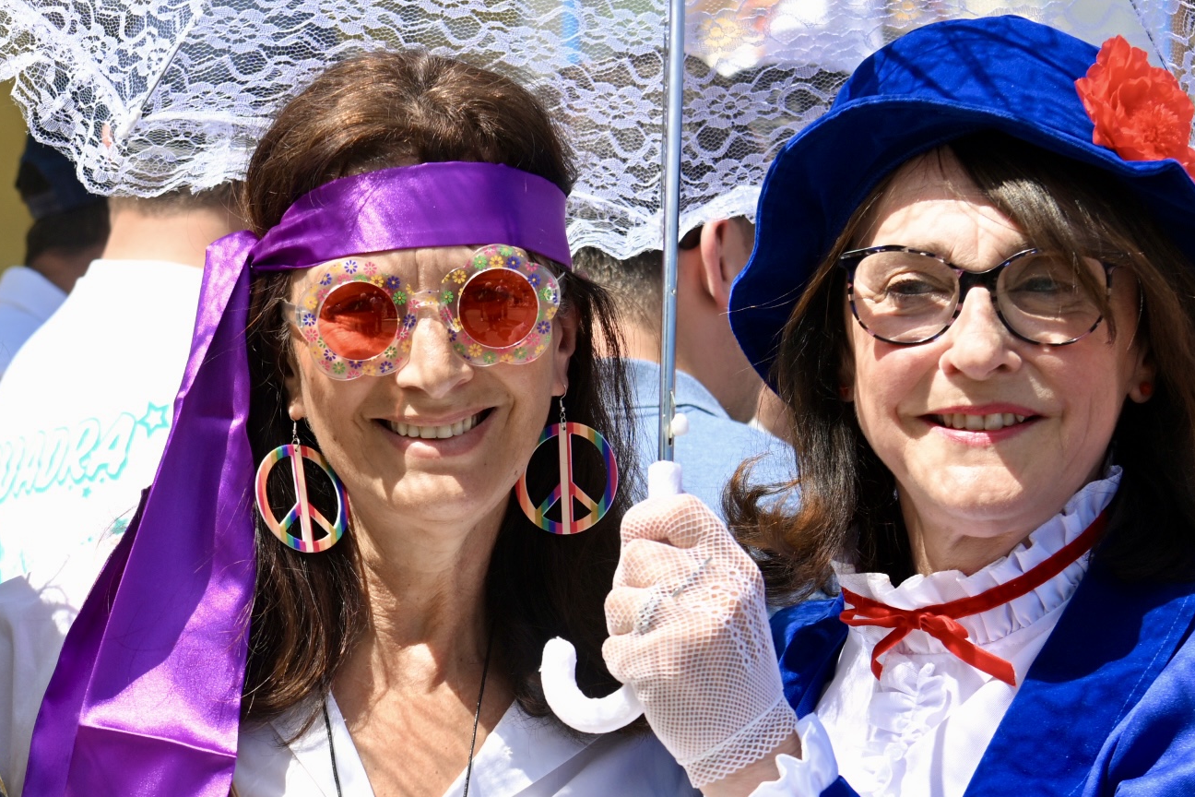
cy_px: 723
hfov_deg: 16.3
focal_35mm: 125
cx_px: 289
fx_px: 4149
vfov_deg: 10.9
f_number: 5
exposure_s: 1/400
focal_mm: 50
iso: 100
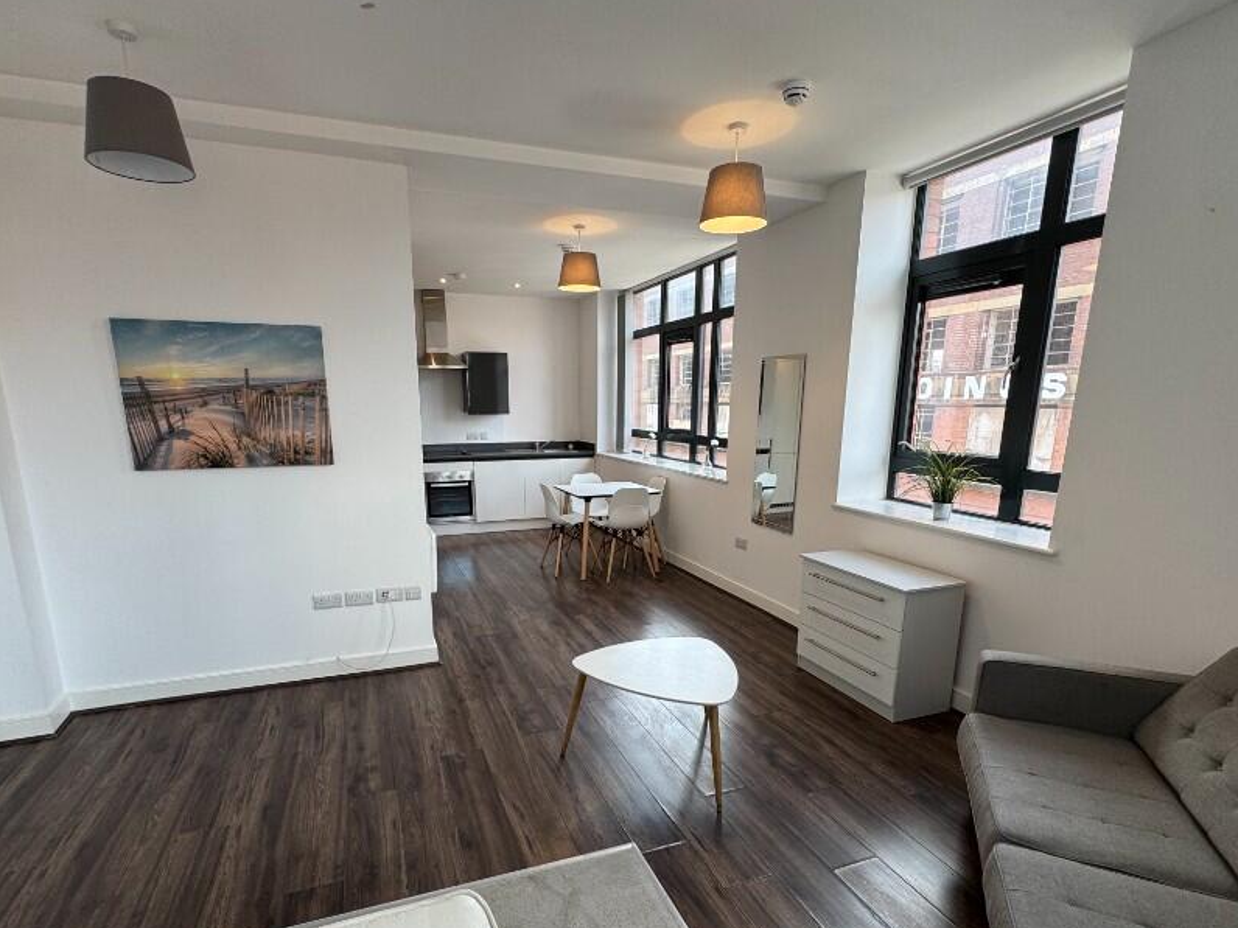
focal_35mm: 18
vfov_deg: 70.9
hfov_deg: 87.7
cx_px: 593
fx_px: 644
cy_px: 552
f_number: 2.2
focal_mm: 2.22
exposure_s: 1/100
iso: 50
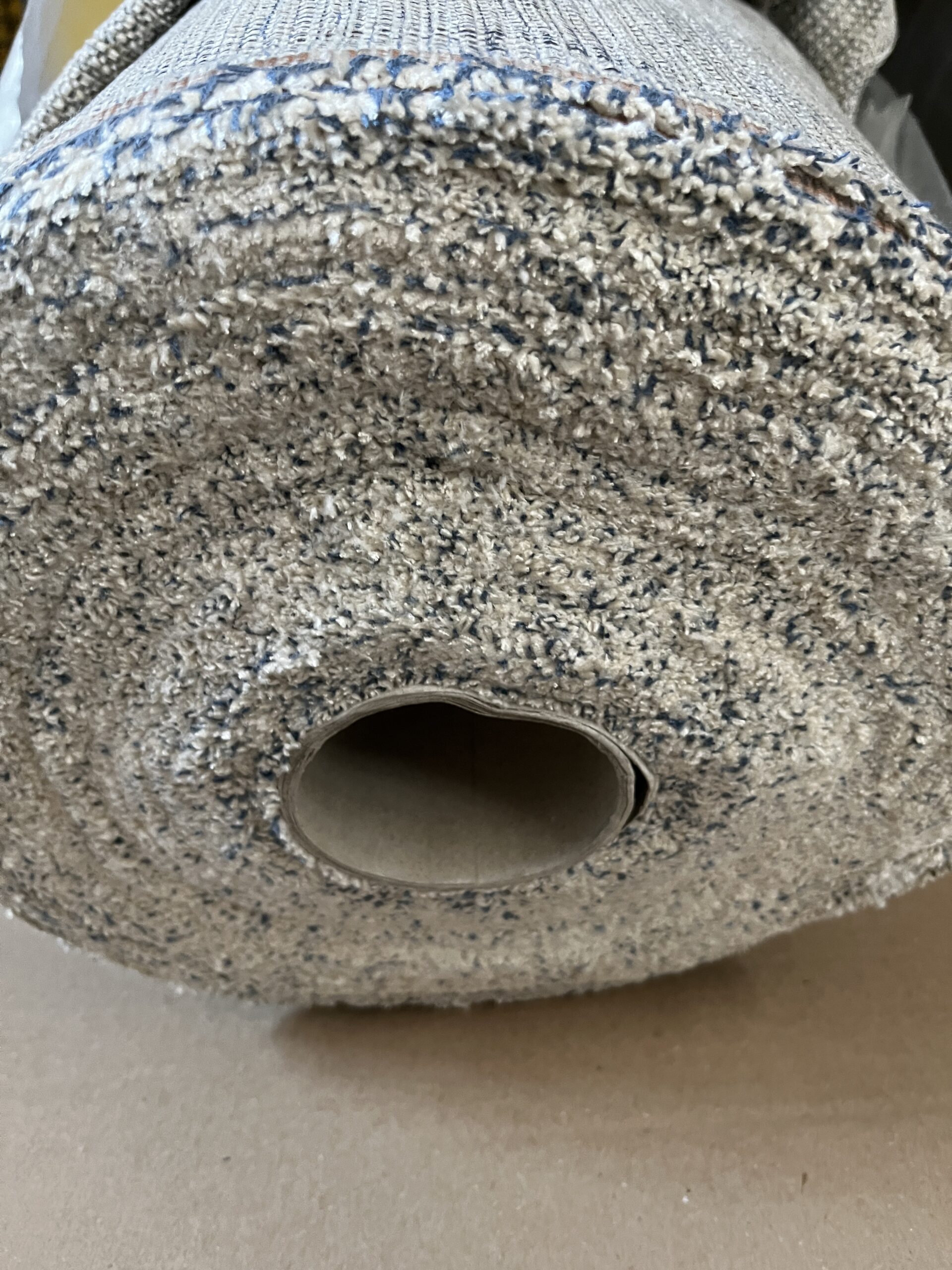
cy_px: 635
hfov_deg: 53.1
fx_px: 953
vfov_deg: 67.3
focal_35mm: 26
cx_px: 476
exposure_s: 1/33
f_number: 1.6
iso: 500
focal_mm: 5.1
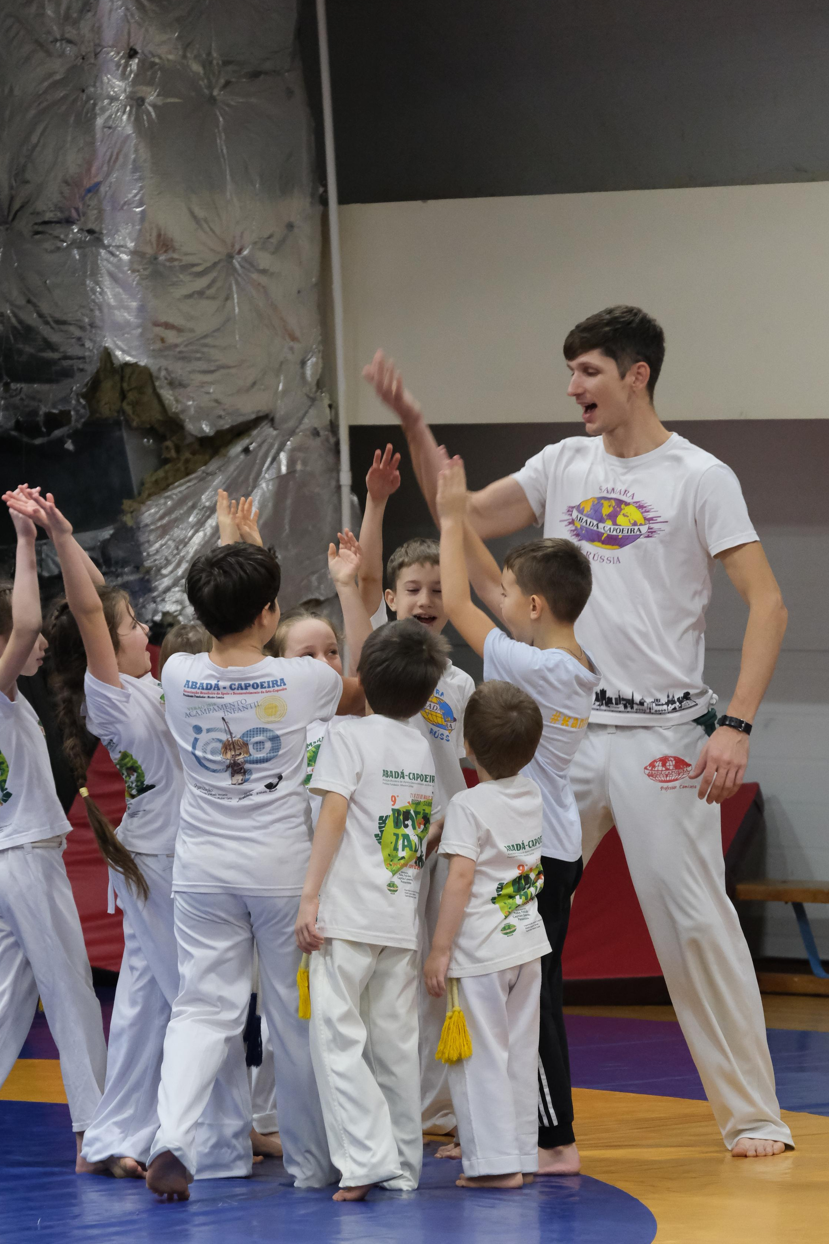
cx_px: 334
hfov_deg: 6.2
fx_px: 7701
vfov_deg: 9.2
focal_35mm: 223
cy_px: 741
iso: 5000
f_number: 4.2
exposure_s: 1/320
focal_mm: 121.8
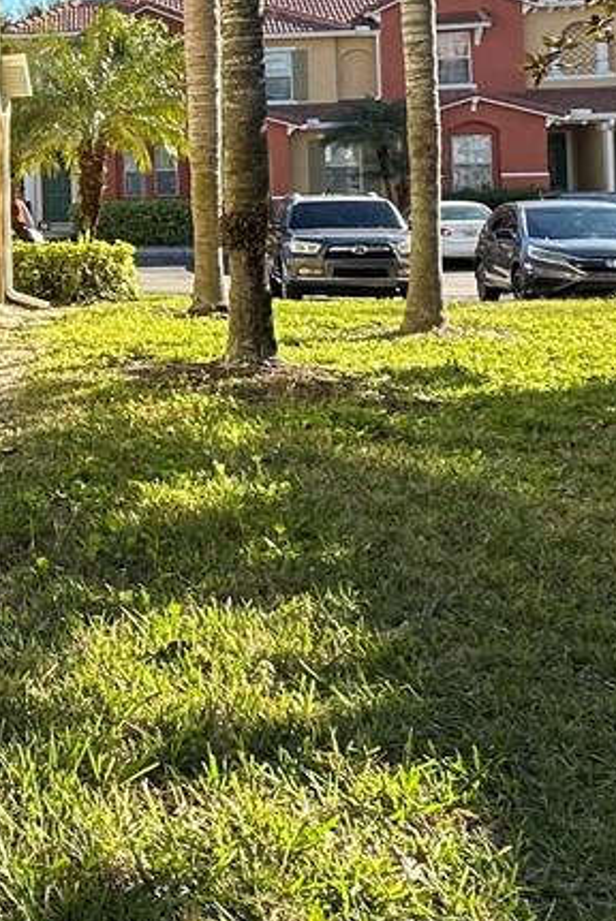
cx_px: -483
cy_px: 167
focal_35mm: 54
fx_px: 1384
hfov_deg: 19.2
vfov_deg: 35.5
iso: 40
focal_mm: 2.22
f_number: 2.2
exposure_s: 1/435
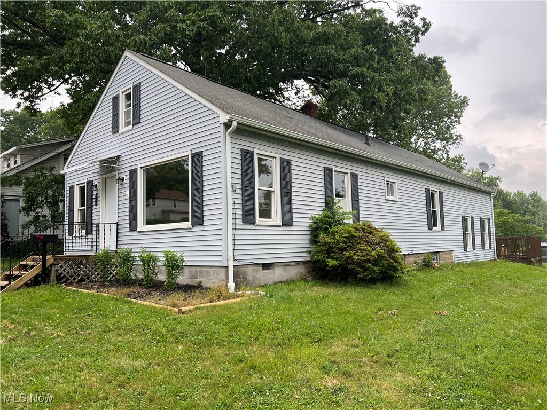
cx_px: 274
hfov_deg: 67.3
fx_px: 411
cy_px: 205
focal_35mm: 26
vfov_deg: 53.1
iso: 50
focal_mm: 5.7
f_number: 1.5
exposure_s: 1/368
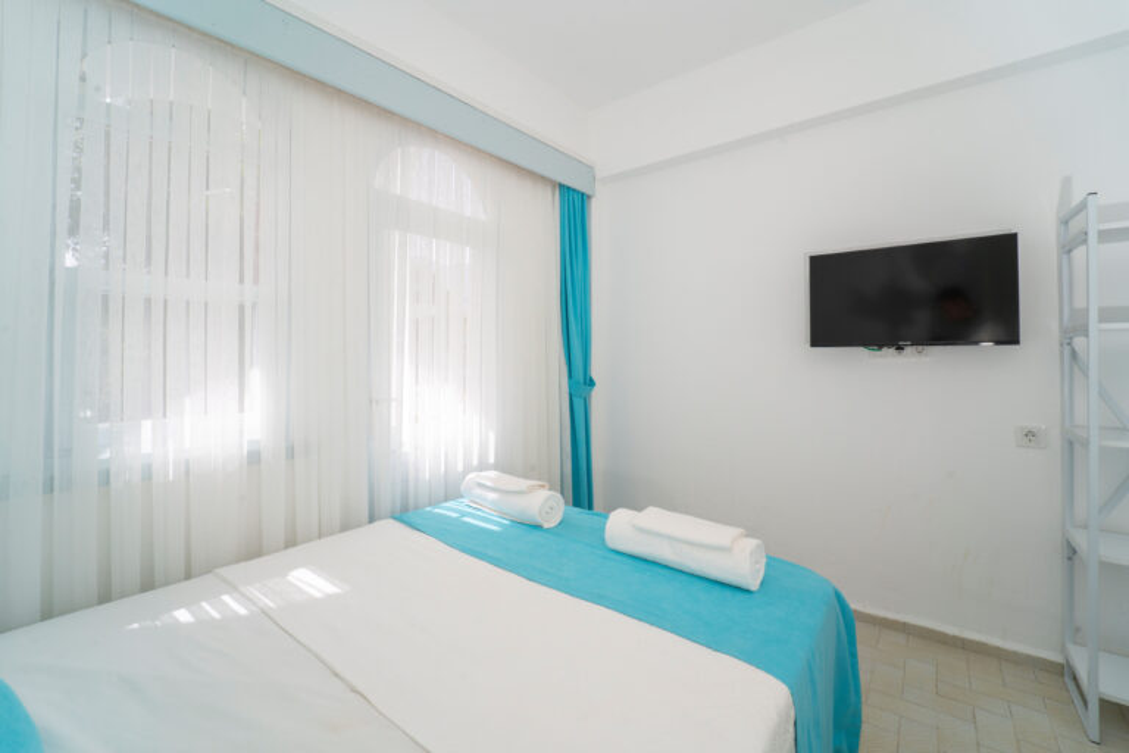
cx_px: 564
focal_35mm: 14
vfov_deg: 81.2
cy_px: 376
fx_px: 439
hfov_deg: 104.3
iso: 400
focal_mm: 14
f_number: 13
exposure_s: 1/200
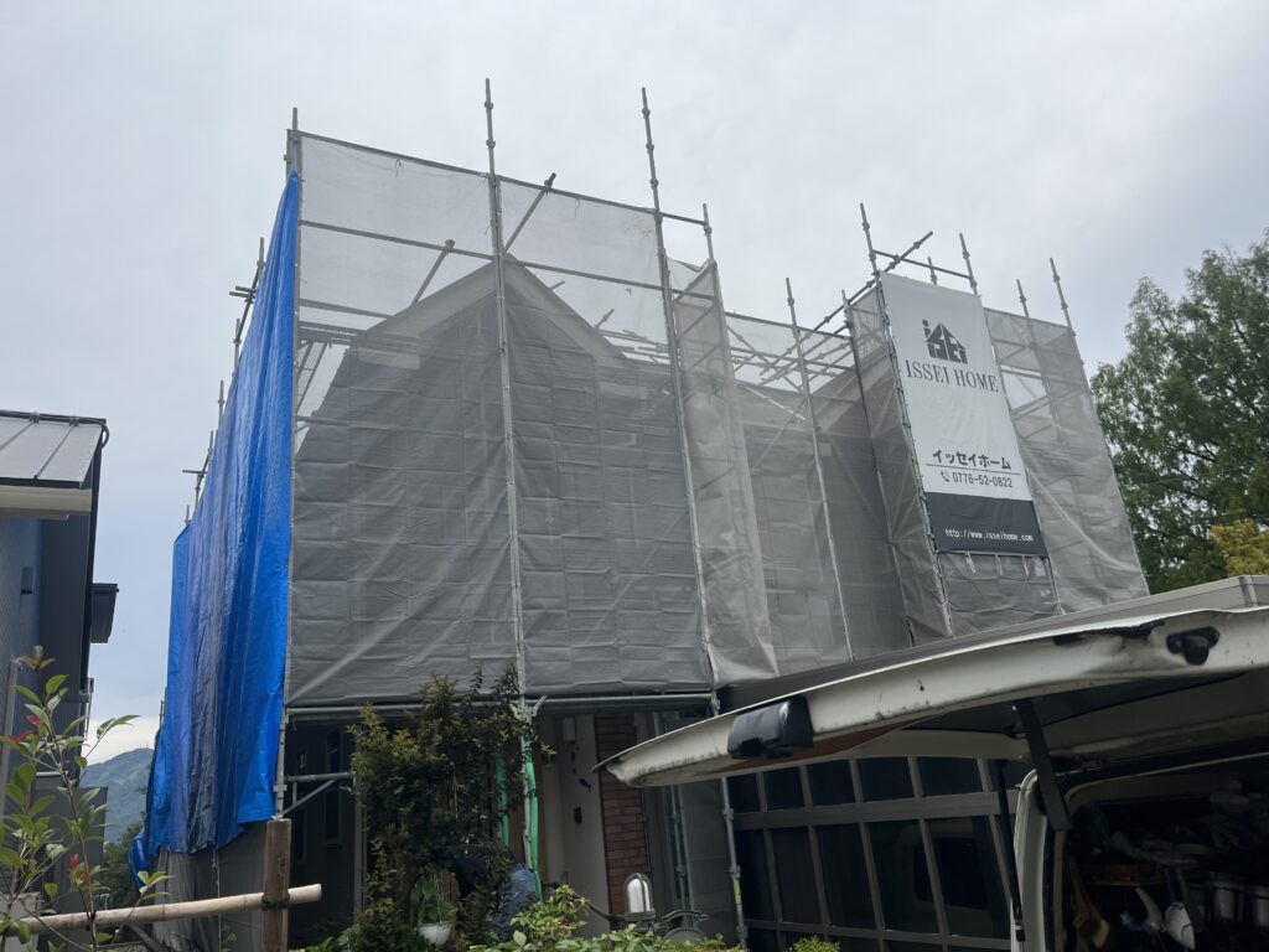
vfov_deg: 53.1
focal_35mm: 26
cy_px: 476
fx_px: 953
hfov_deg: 67.3
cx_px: 634
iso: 50
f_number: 1.6
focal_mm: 5.1
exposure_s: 1/1890
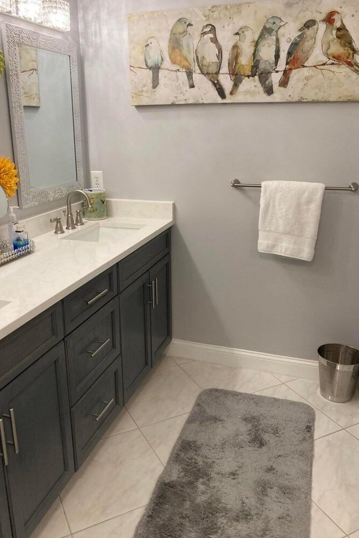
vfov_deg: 61.9
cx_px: 167
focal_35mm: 30
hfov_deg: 43.6
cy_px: 269
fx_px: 449
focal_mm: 3.99
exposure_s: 1/60
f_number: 1.8
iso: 64
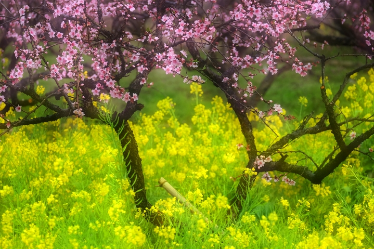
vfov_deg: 8.2
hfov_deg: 12.3
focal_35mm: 167
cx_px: 179
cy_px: 129
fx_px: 1734
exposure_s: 1/250
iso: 200
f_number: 4.5
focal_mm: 99.8
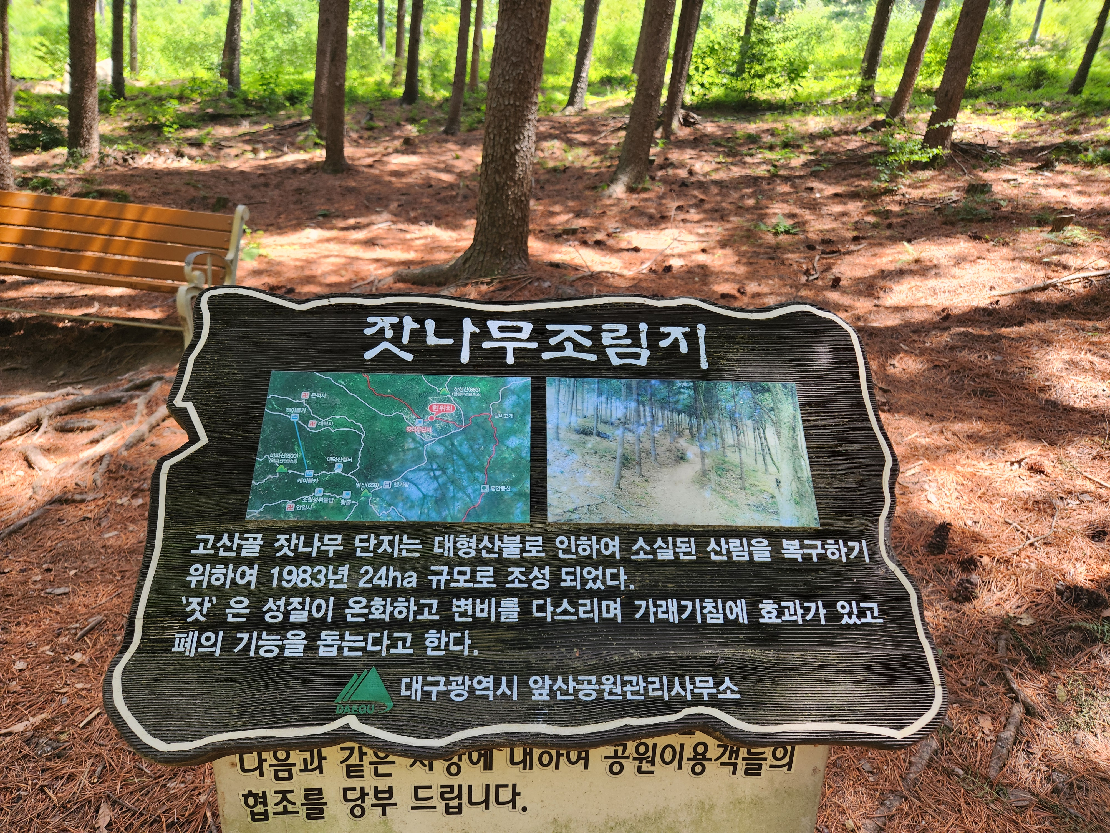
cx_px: 555
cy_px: 416
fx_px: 738
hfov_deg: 73.9
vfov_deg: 58.9
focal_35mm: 23
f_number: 1.8
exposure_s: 1/120
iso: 40
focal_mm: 5.4
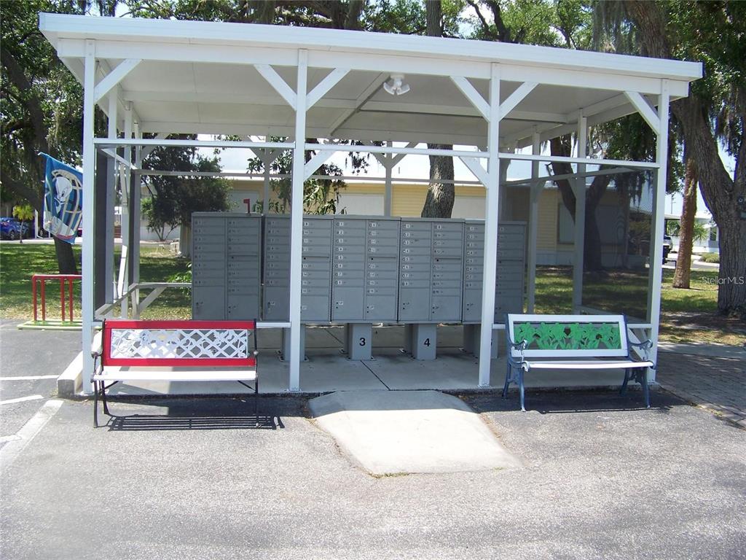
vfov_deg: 39.7
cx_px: 373
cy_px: 280
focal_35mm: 36
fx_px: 776
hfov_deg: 51.4
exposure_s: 1/400
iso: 64
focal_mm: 5.85
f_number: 2.8
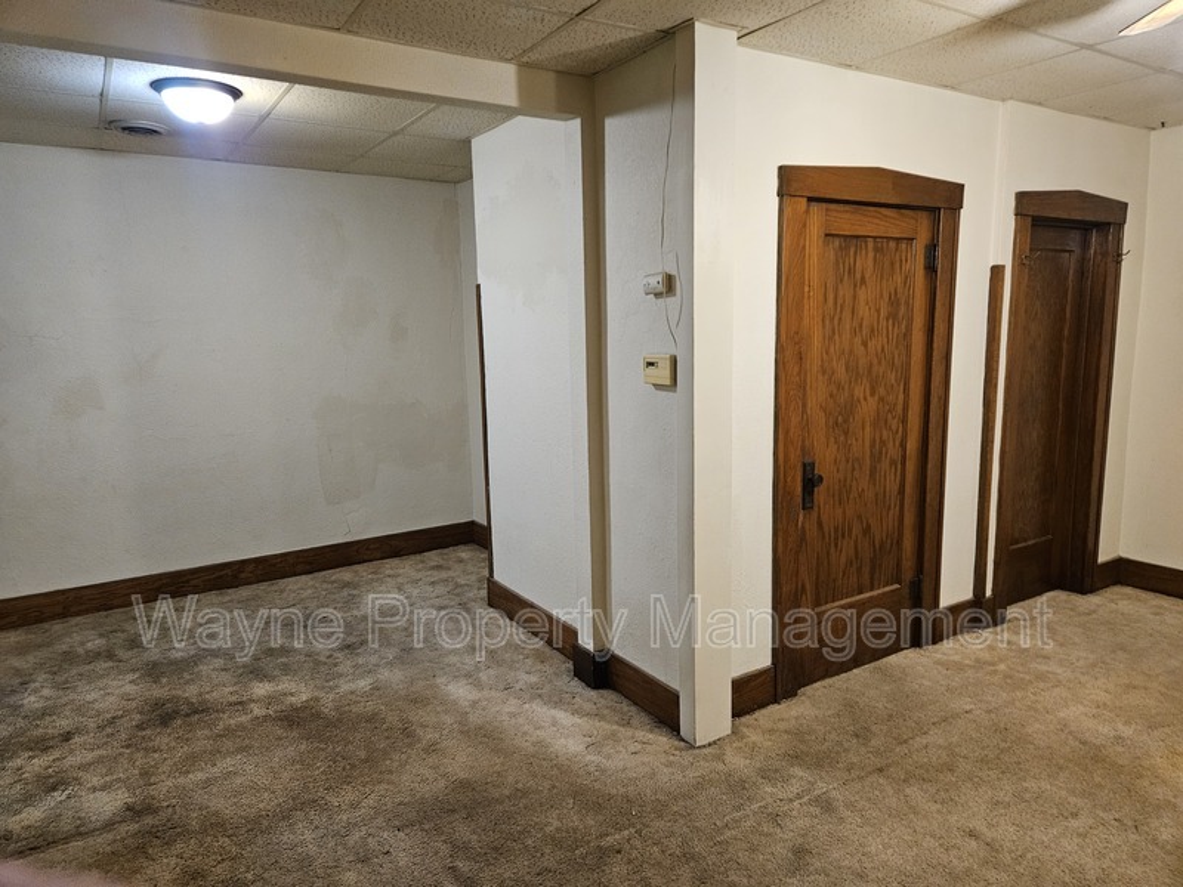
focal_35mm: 23
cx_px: 592
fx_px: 786
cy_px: 444
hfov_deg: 73.9
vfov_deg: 58.9
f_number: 1.8
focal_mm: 5.4
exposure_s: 1/60
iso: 640
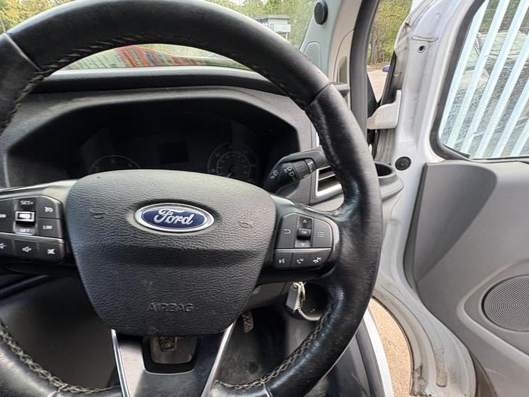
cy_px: 246
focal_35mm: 18
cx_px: 247
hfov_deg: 87.6
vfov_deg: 70.6
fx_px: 275
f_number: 2.2
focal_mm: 2.22
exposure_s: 1/73
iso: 200
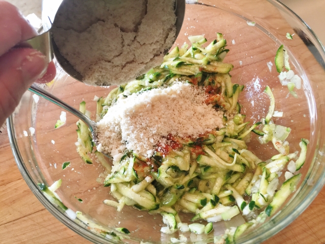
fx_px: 272
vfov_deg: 48.2
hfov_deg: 61.7
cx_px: 162
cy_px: 122
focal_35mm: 29
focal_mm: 4.15
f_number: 2.2
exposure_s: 1/30
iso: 40
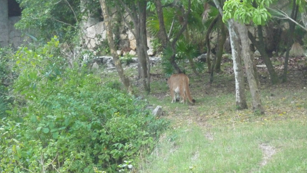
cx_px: 153
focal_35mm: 306
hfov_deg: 7.1
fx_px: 2491
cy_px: 58
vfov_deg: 4.0
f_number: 4.9
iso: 800
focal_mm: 47
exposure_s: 1/125
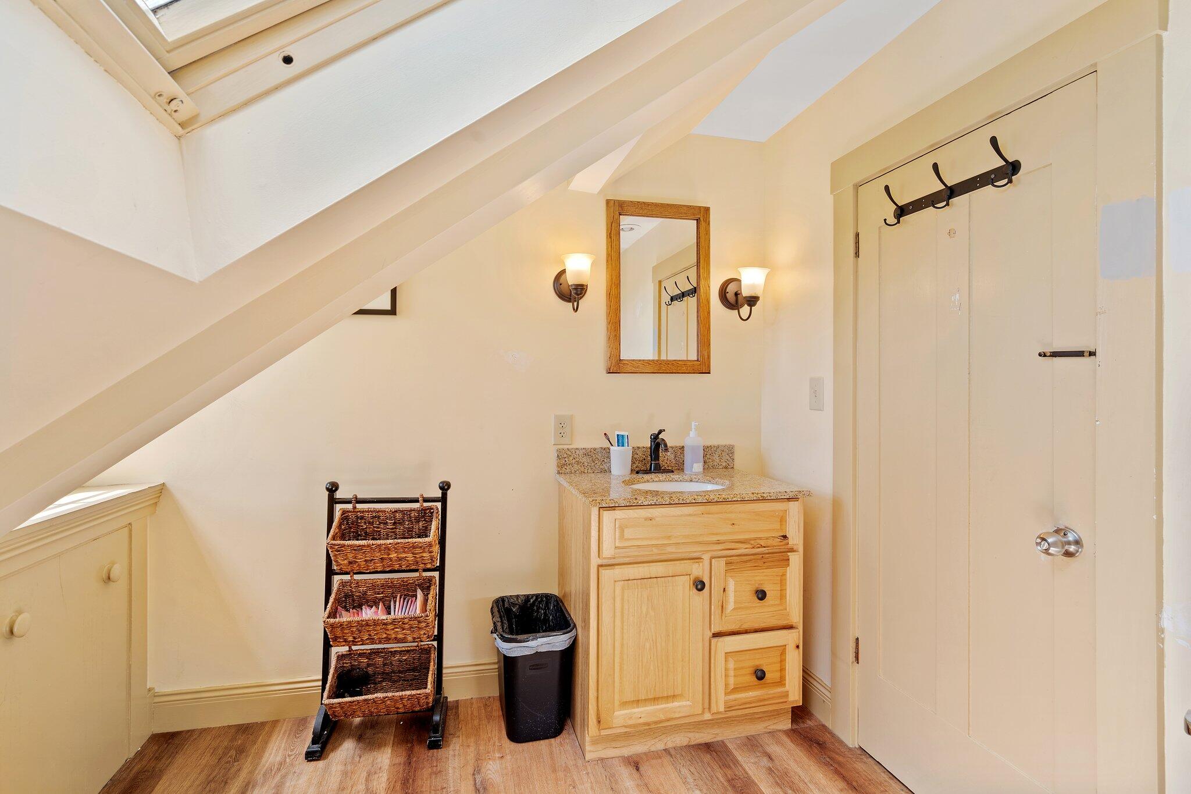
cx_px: 596
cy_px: 397
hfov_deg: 96.7
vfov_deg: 73.7
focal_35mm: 16
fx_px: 529
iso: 64
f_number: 9
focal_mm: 16
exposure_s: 1/3
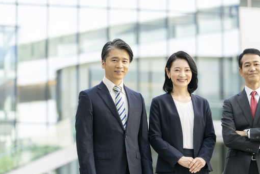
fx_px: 975
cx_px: 147
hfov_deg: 15.2
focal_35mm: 135
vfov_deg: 10.2
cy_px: 98
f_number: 2.8
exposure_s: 1/160
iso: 100
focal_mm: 107
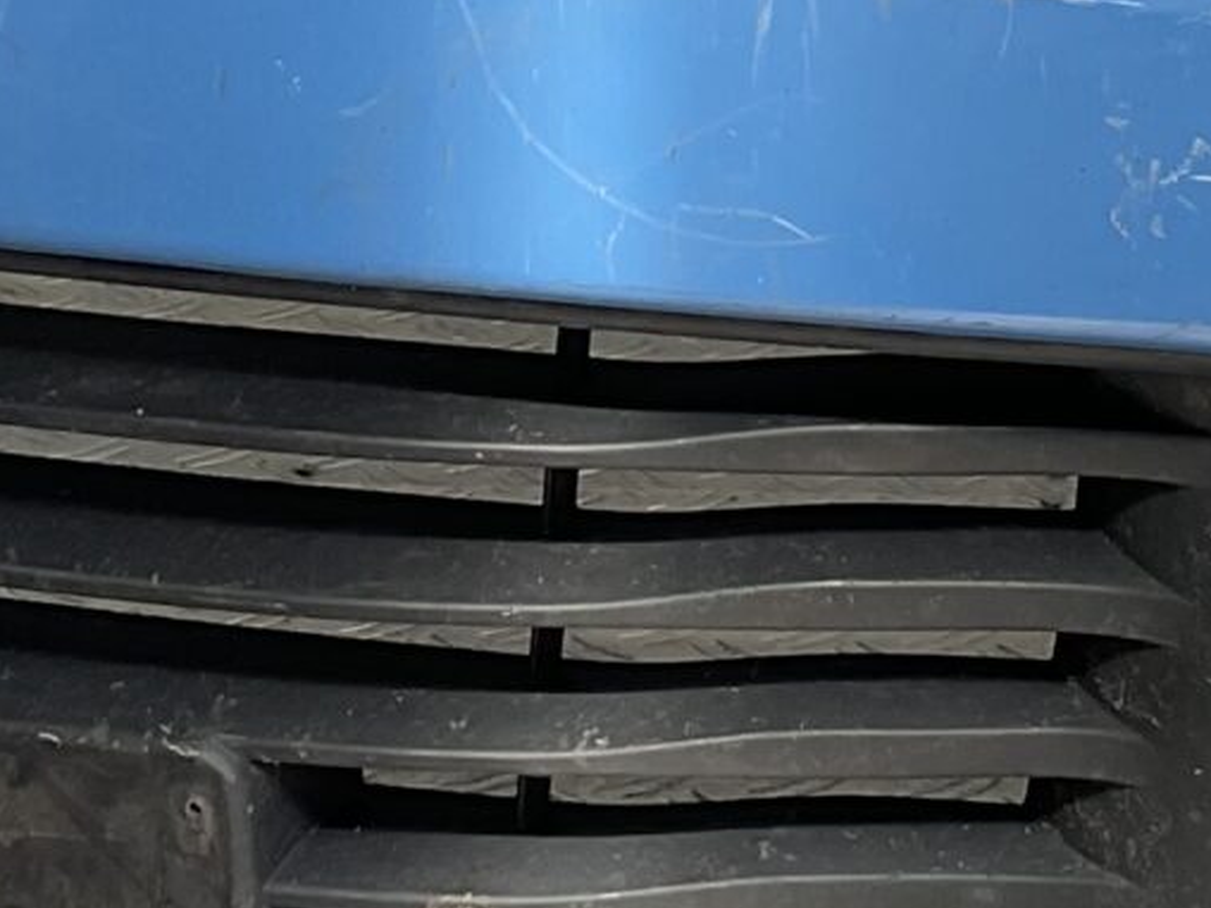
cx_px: 815
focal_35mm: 146
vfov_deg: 9.9
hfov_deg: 13.5
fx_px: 5108
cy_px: -312
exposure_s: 1/253
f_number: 1.8
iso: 16
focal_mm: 3
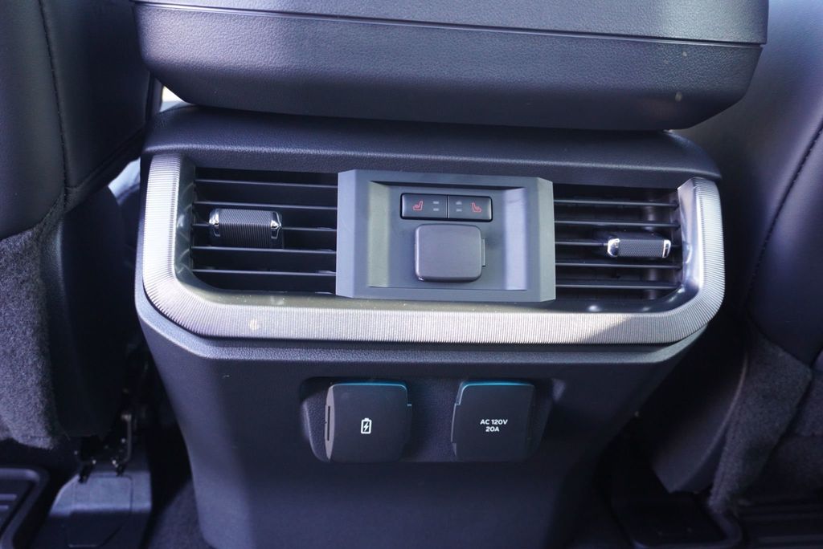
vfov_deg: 43.7
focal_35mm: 30
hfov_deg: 61.9
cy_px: 274
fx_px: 686
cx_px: 412
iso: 1250
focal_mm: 20
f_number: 4
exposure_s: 1/60
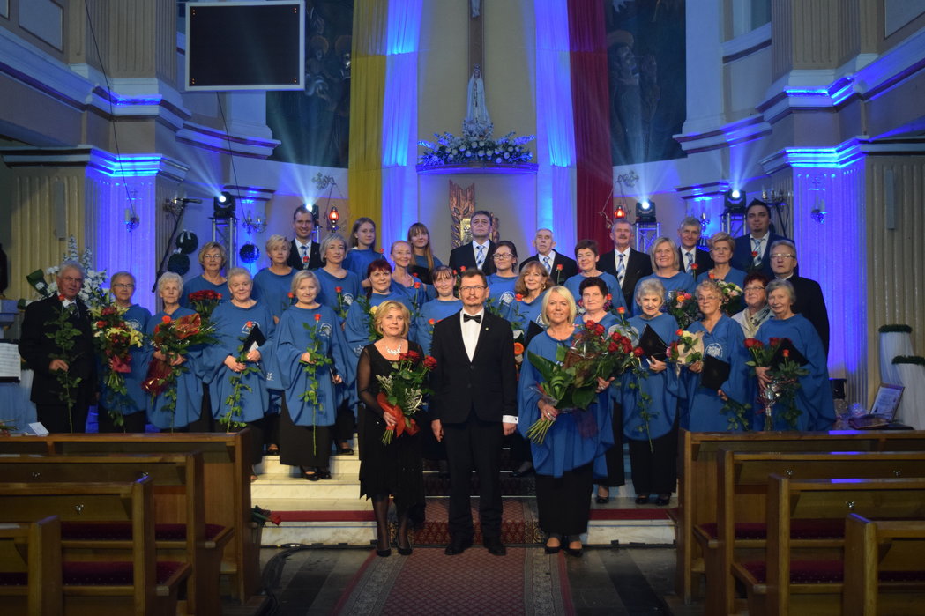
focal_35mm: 42
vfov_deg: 31.9
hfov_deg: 46.4
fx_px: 1079
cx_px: 462
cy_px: 308
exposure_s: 1/250
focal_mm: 28
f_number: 4.2
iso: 1600
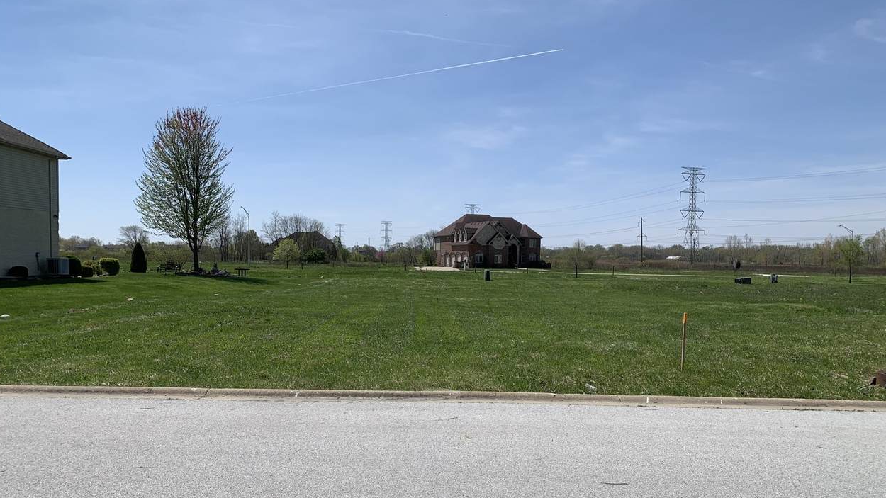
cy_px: 301
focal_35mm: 29
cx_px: 449
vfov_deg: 40.0
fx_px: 681
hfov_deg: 66.1
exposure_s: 1/3937
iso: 25
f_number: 1.8
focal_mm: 4.25
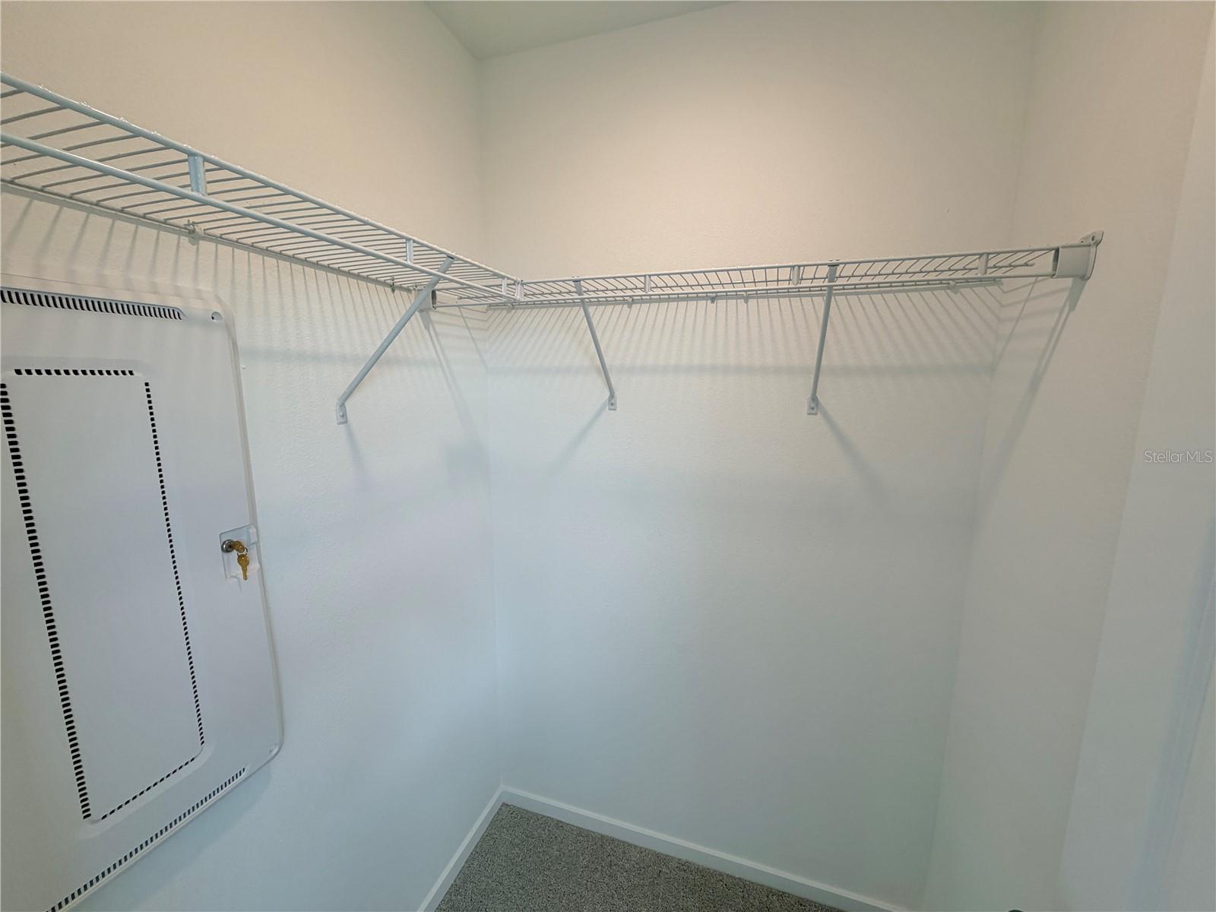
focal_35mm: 14
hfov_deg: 102.1
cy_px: 456
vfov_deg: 85.7
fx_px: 492
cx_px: 608
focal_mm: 2.22
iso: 80
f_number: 2.2
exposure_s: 1/120
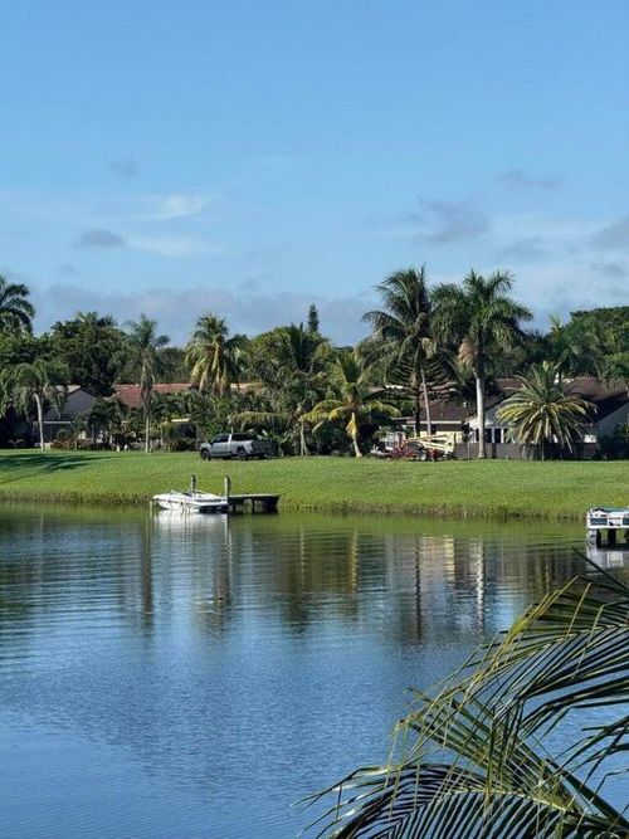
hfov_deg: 12.3
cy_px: 420
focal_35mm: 120
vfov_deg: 16.4
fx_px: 2908
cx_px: 314
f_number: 2.8
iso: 50
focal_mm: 15.66
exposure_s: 1/1546
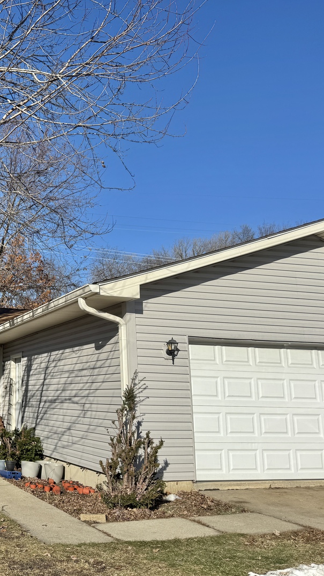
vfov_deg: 56.6
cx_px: -17
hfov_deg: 30.7
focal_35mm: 35
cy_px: 288
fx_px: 535
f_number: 1.78
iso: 80
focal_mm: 6.76
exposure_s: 1/5814
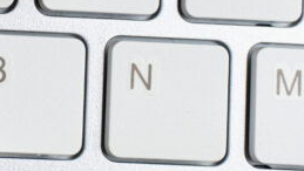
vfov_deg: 6.1
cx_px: -55
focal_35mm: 197
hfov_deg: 10.7
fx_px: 1589
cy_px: -79
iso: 200
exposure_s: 1/125
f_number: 11
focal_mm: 50
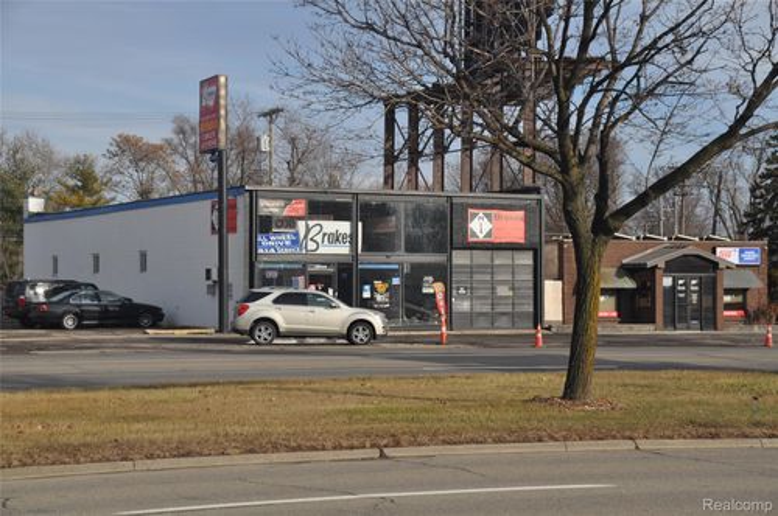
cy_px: 258
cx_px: 389
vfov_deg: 17.4
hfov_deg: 26.0
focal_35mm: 78
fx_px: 1683
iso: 200
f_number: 9
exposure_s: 1/320
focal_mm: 52
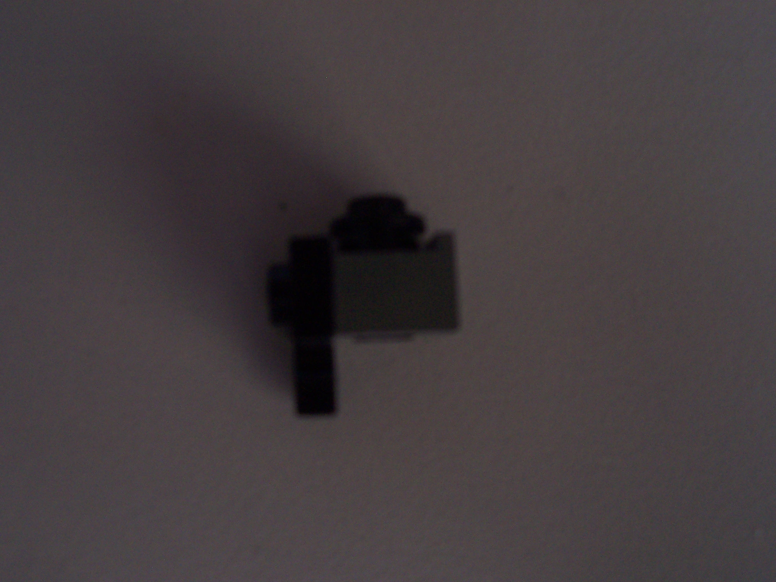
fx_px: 829
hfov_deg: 50.1
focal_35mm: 37
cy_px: 291
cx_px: 388
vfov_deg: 38.7
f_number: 2.8
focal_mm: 5.6
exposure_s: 1/8
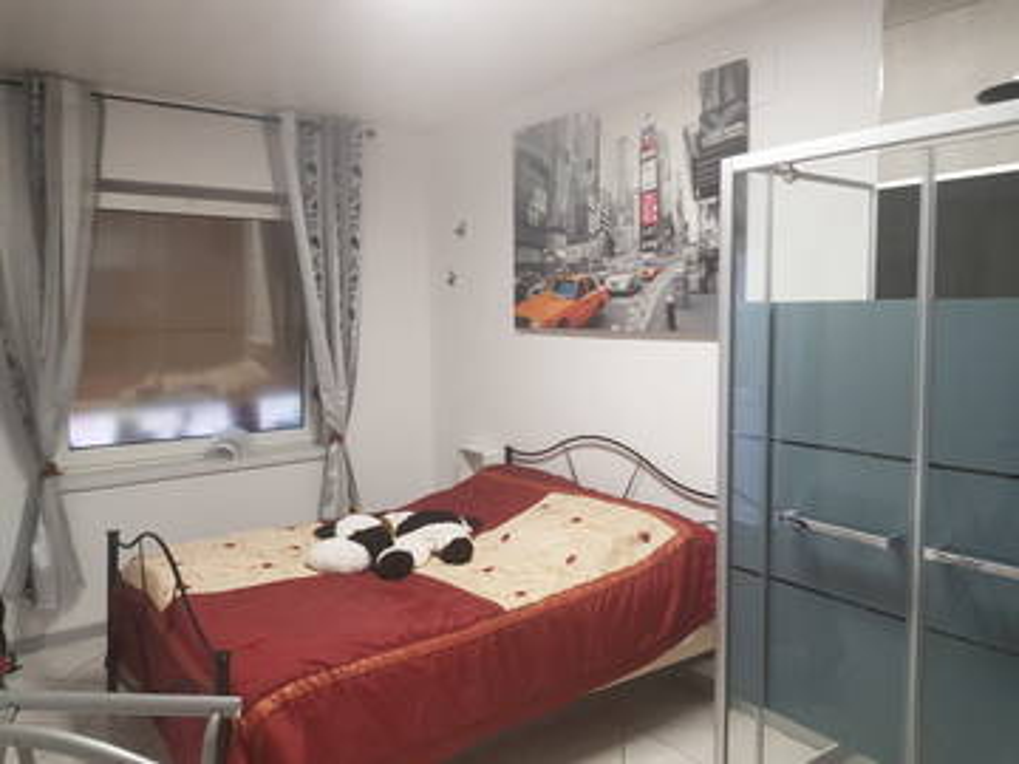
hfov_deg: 67.3
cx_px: 510
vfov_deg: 53.1
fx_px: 765
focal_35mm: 26
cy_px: 382
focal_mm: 4.2
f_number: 1.7
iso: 160
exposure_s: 1/33
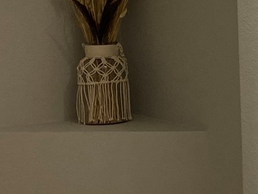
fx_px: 991
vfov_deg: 11.1
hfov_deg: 14.1
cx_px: 352
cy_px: 103
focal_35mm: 133
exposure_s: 1/60
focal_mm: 4.25
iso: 160
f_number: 1.8
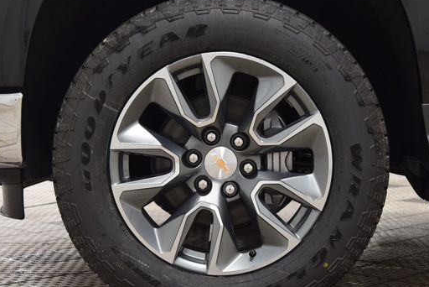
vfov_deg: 18.2
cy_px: 167
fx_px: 894
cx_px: 223
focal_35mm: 75
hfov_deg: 27.0
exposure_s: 1/15
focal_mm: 40
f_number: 6.3
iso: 640
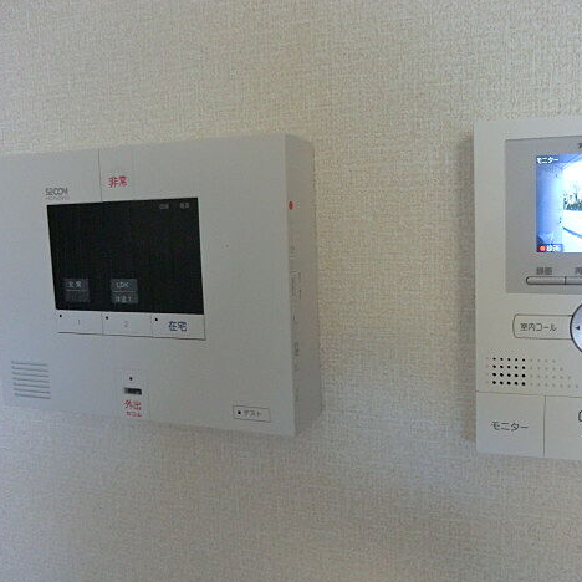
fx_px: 552
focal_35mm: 29
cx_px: 389
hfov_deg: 54.5
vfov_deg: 55.6
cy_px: 290
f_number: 3.2
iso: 500
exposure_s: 1/60
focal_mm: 4.3
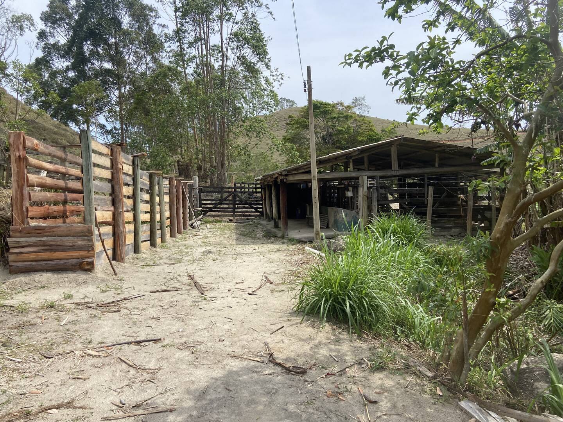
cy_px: 211
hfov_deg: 67.3
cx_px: 282
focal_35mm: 26
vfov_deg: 53.1
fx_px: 423
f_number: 1.8
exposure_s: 1/1927
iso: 32
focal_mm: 4.25
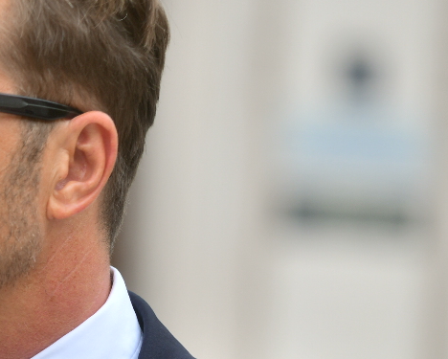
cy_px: 299
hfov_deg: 5.4
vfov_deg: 4.3
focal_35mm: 357
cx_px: -146
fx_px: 4736
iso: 100
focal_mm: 110
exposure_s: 1/1250
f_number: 3.2
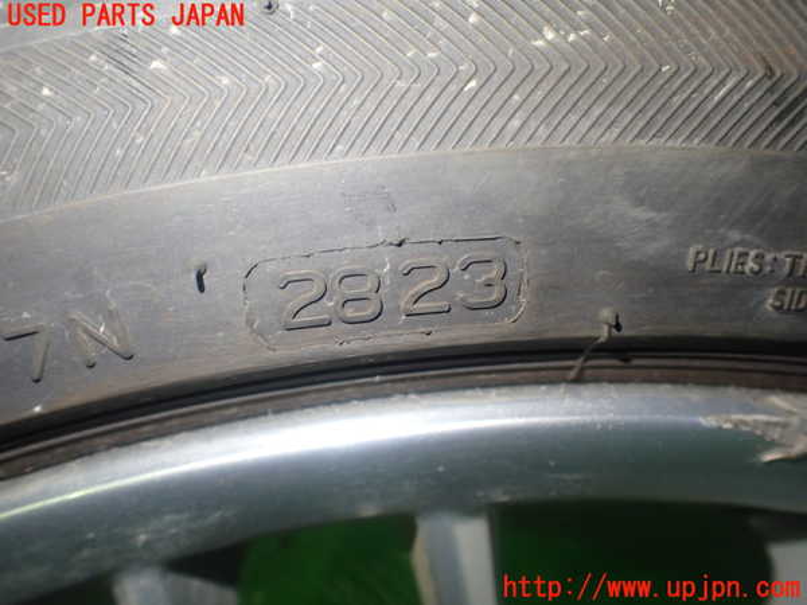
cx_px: 404
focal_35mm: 32
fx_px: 746
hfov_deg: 56.8
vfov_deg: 44.2
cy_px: 302
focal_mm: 5.79
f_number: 2.4
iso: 400
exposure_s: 1/30
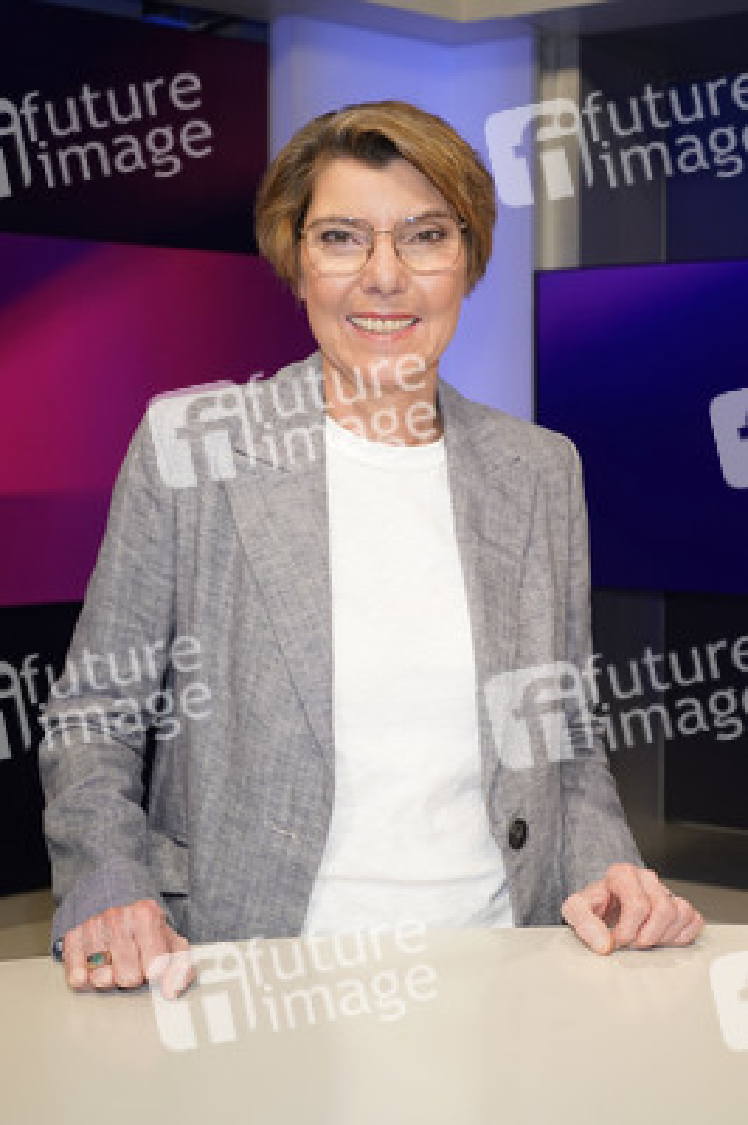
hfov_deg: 33.3
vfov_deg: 48.5
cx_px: 374
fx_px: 1249
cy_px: 562
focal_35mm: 40
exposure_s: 1/160
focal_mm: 40
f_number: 5.6
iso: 2000
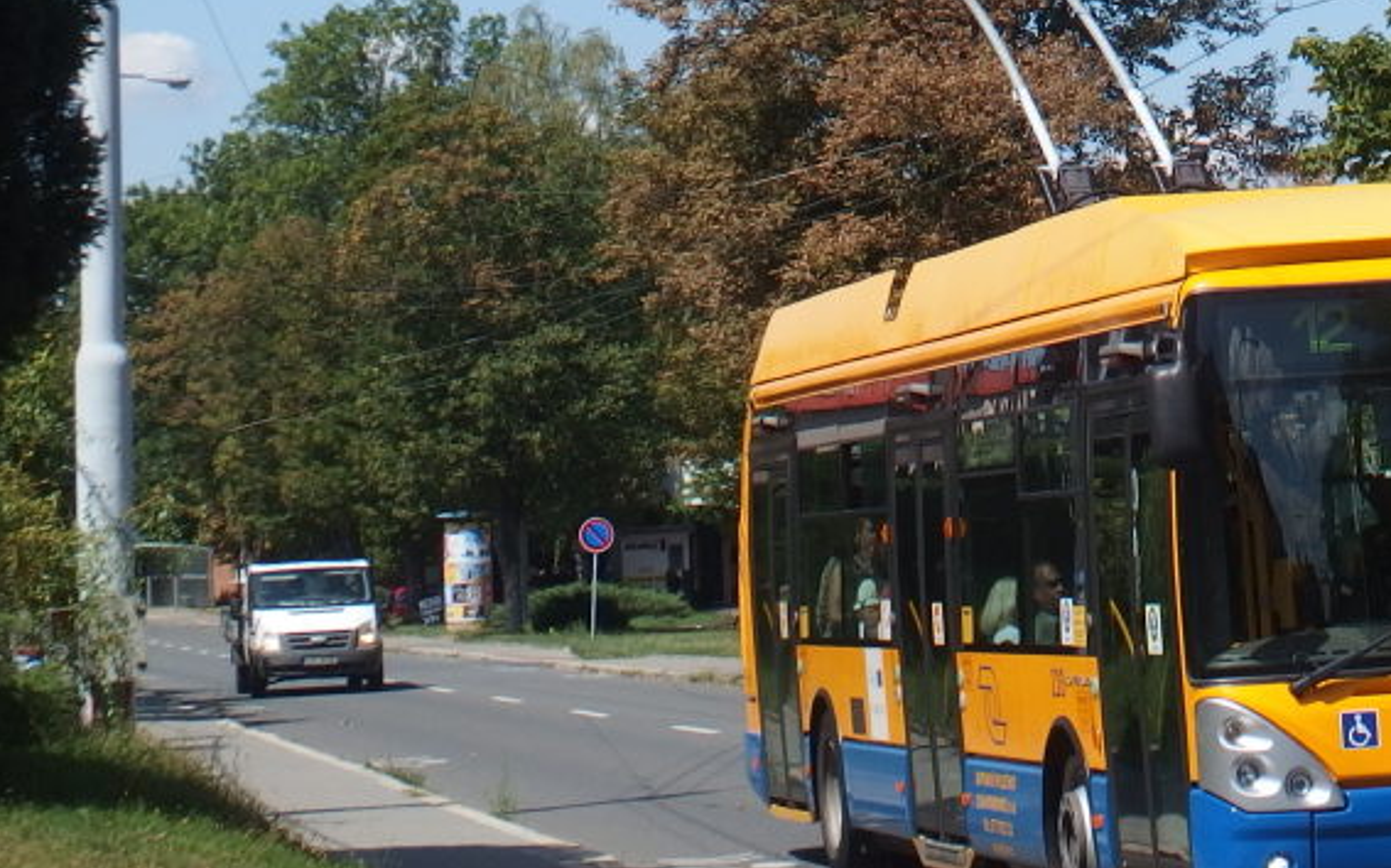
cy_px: 286
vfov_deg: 9.0
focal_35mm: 145
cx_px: 1232
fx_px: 5495
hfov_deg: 14.3
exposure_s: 1/800
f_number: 5
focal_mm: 11.1
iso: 100
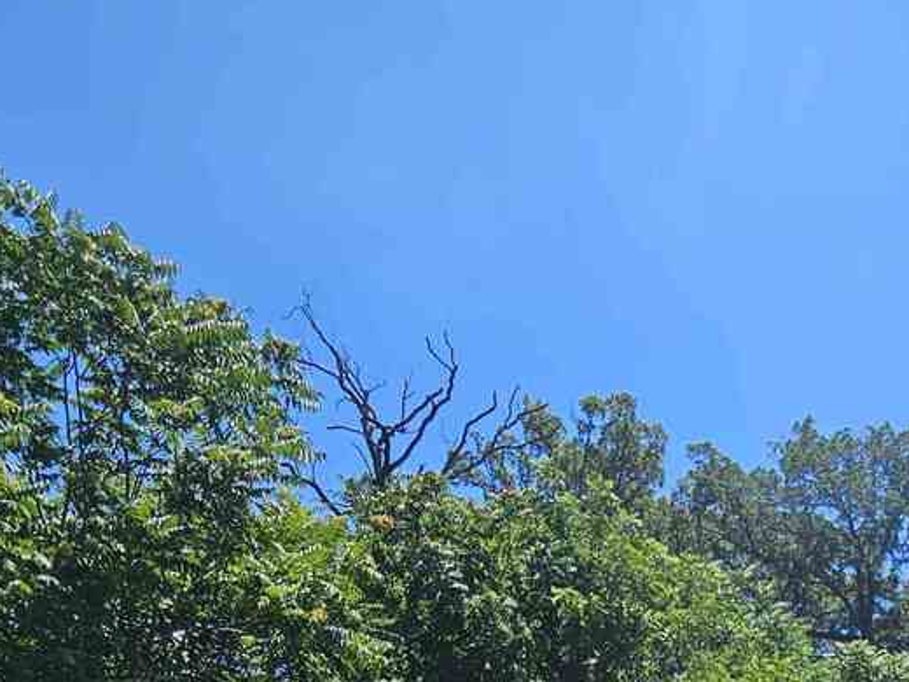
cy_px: 929
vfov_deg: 29.9
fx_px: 945
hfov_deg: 46.8
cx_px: 802
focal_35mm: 36
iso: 50
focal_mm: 2.2
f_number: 2.2
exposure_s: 1/2417
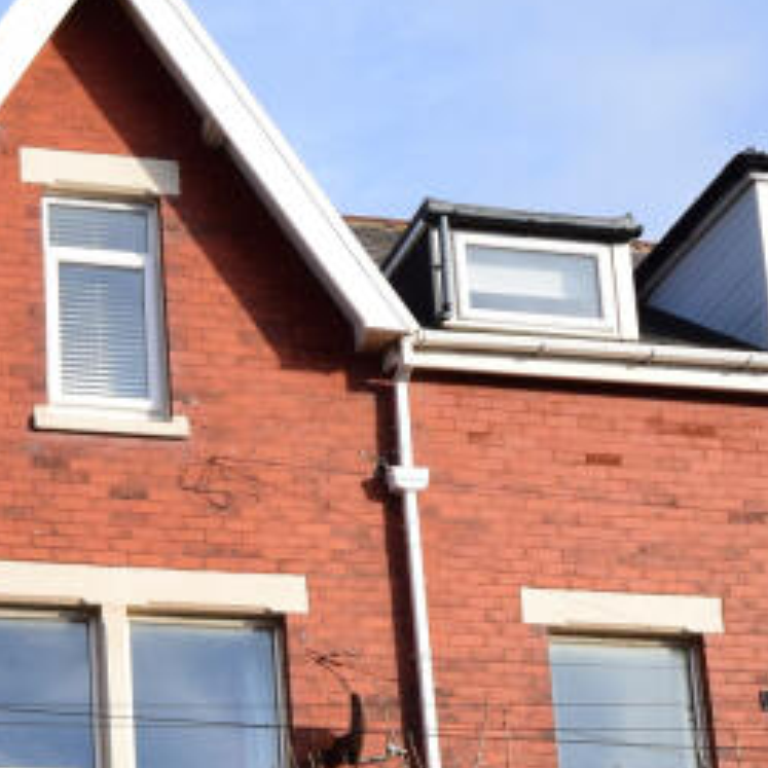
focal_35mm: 105
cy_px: 813
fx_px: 2636
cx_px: 133
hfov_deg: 16.4
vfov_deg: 16.2
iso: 320
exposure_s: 1/500
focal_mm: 20
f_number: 9
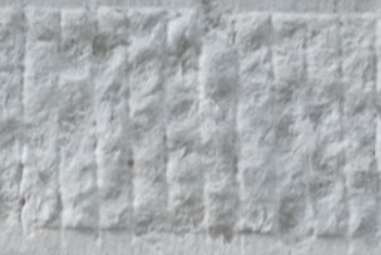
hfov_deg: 3.8
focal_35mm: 525
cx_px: -780
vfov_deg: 2.6
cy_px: 125
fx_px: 5559
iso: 2000
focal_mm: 56
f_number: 5
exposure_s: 1/100
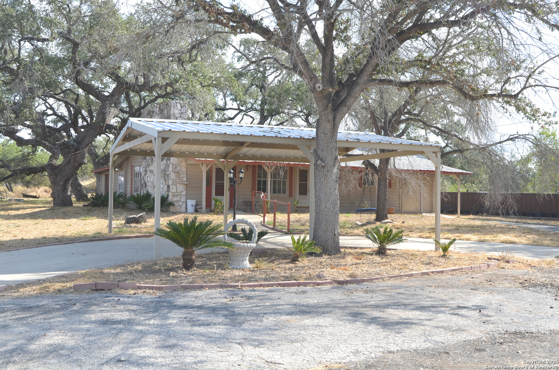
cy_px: 185
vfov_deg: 34.1
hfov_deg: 49.6
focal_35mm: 39
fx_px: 604
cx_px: 280
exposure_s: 1/250
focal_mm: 26
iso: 200
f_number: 8
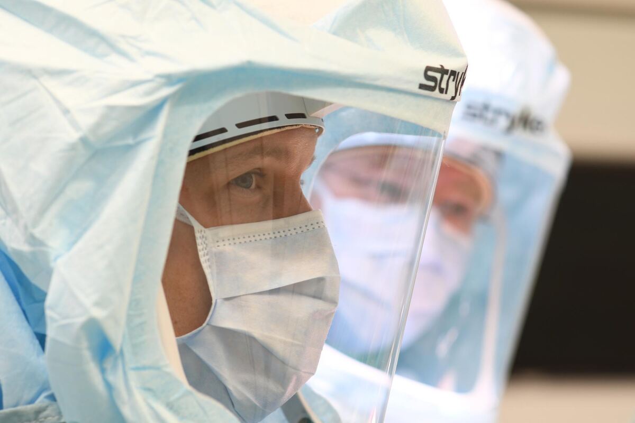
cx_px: 318
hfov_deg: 16.1
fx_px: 2240
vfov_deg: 10.8
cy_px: 212
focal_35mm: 127
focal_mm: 85
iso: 250
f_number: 4
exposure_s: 1/80
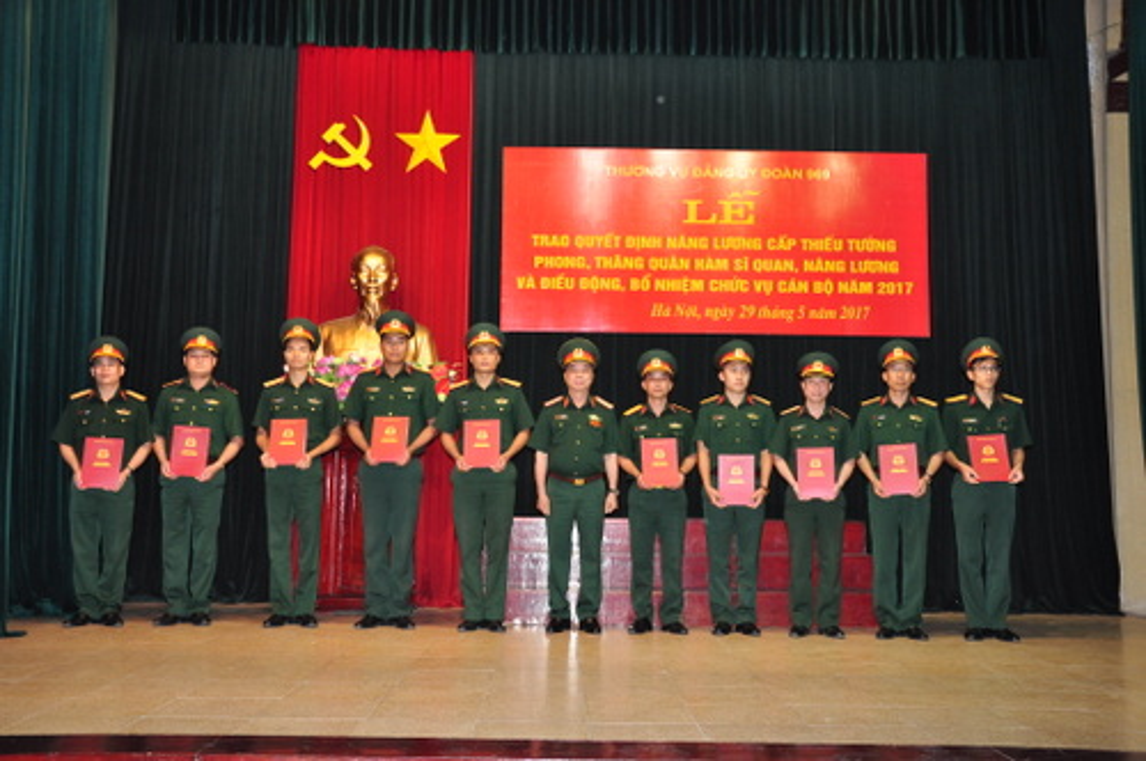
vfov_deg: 36.8
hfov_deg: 53.2
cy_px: 380
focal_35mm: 36
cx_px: 573
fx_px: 1145
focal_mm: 24
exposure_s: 1/60
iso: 800
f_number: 5.6
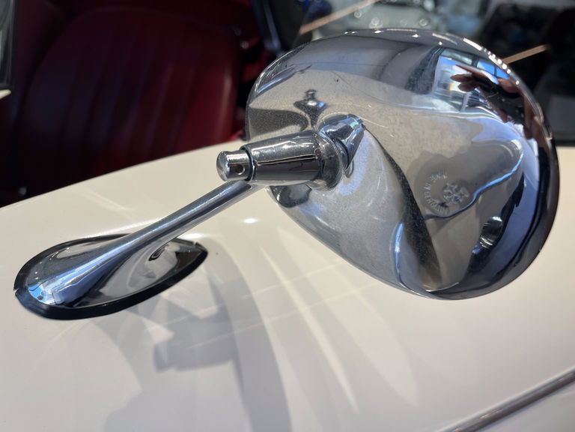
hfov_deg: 67.3
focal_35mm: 26
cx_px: 288
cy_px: 216
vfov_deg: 53.1
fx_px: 432
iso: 40
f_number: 1.6
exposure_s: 1/260
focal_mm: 5.1
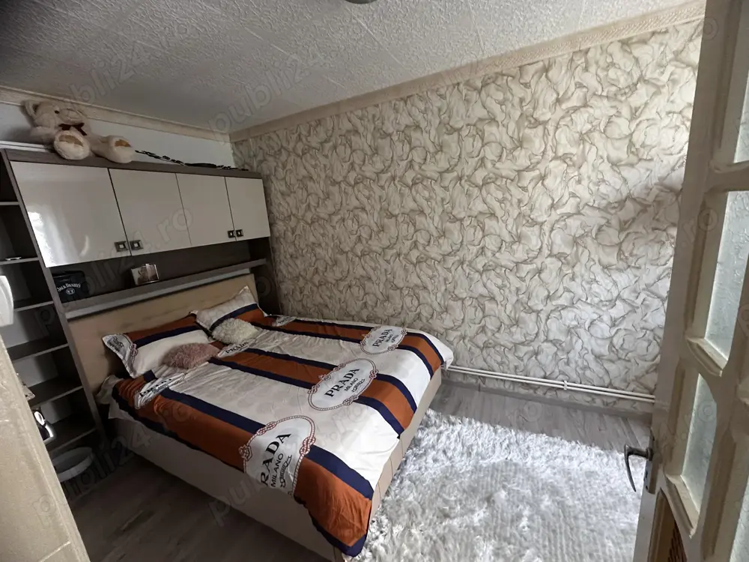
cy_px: 281
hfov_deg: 102.1
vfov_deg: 85.7
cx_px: 374
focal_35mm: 14
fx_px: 303
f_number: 2.2
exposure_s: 1/50
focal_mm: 2.22
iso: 500
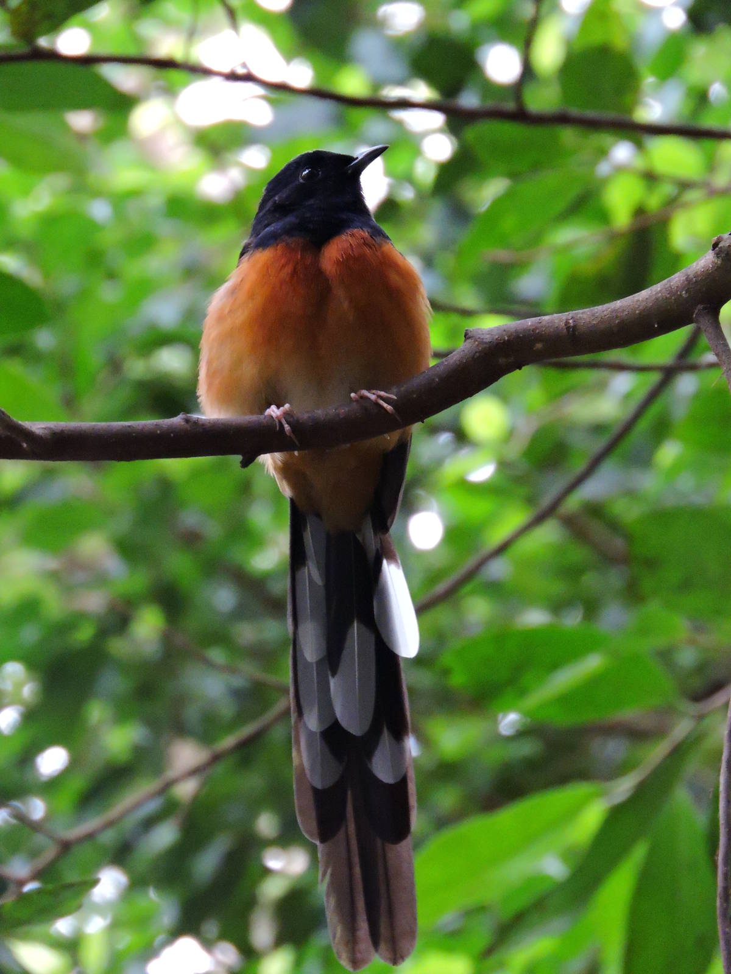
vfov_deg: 3.6
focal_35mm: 550
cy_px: 487
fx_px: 15486
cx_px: 366
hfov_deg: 2.7
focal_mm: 98.5
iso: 1600
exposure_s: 1/30
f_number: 5.6
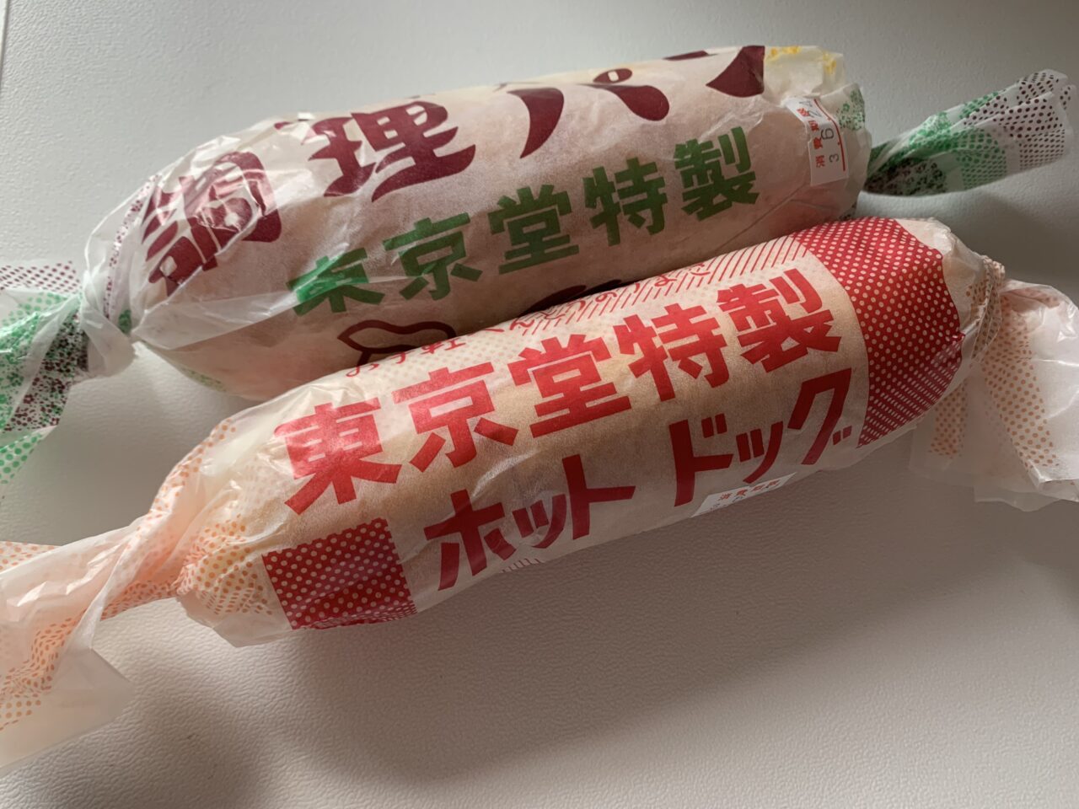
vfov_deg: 53.1
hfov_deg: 67.3
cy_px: 404
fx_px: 810
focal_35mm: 26
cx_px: 540
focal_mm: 4.25
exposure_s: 1/121
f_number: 1.8
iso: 64
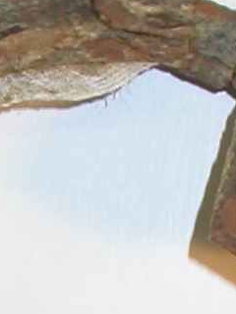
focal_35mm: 305
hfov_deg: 4.9
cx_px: 58
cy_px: 729
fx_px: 2773
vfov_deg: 6.2
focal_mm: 8.9
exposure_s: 1/49.4
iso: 100
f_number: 2.7
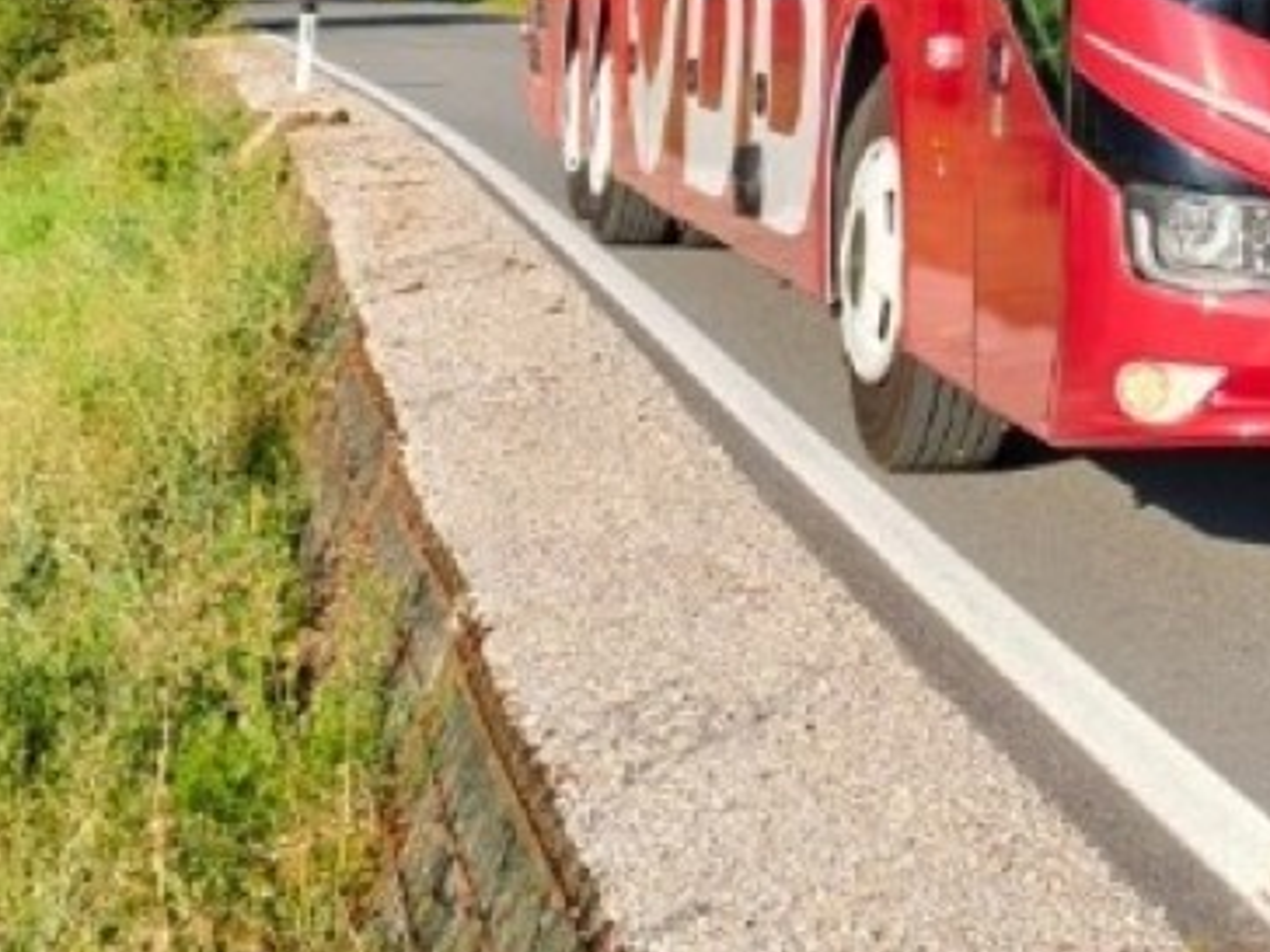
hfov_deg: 20.2
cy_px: -568
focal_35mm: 91
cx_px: 1504
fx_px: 3339
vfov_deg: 14.8
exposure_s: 1/1140
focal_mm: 6.54
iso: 72
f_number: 1.57
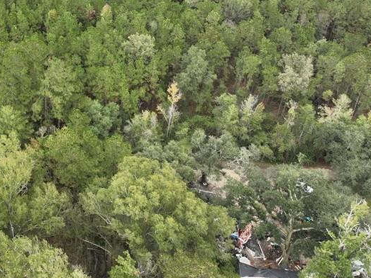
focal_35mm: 47
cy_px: 33
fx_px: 504
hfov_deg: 38.2
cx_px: 50
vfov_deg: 29.7
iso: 110
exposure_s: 1/50
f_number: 2.8
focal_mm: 12.29
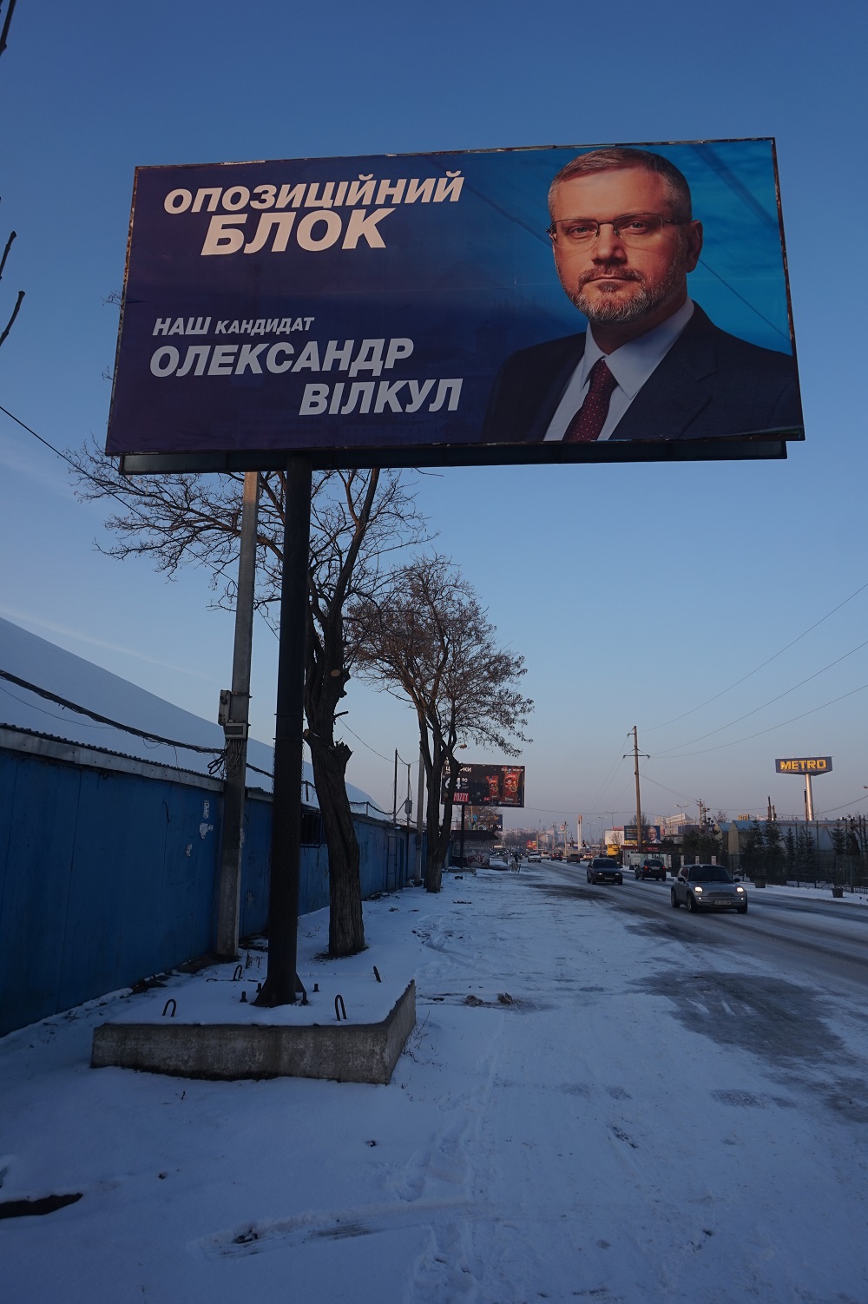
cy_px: 652
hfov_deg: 53.1
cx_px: 434
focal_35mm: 24
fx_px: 869
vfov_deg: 73.8
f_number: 5.6
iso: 100
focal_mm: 16
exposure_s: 1/250
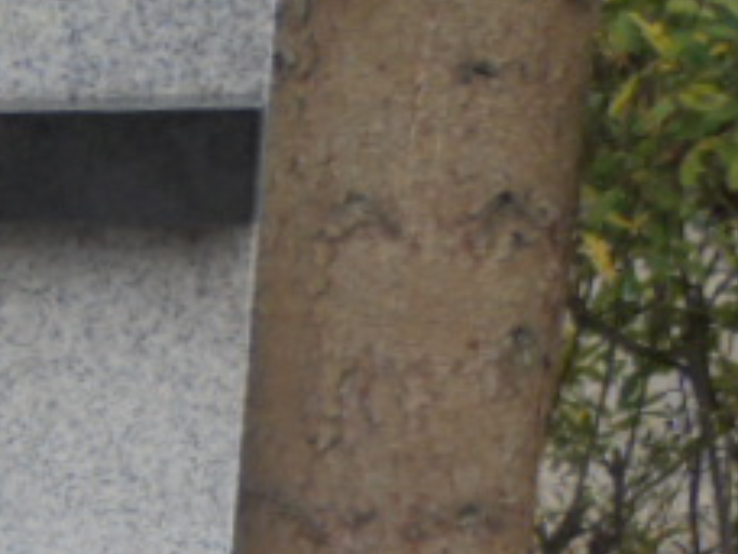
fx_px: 1556
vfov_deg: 18.5
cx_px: -252
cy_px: 755
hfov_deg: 23.3
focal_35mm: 73
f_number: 3.5
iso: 100
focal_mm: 4.6
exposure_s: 1/50
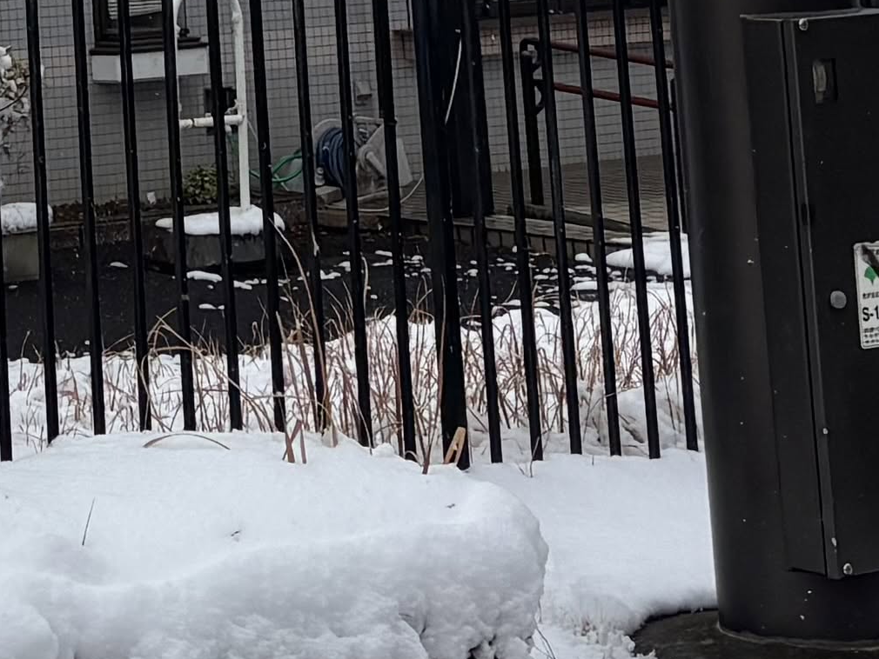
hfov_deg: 13.0
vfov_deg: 9.3
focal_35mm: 147
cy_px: -764
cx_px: -277
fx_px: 3734
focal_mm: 6
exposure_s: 1/5618
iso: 50
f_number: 1.6
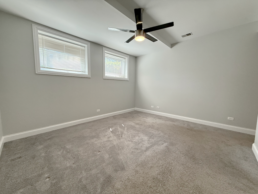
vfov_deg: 85.7
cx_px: 129
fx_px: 104
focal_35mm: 14
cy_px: 97
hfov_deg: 102.1
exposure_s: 1/120
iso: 200
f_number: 2.2
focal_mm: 2.22
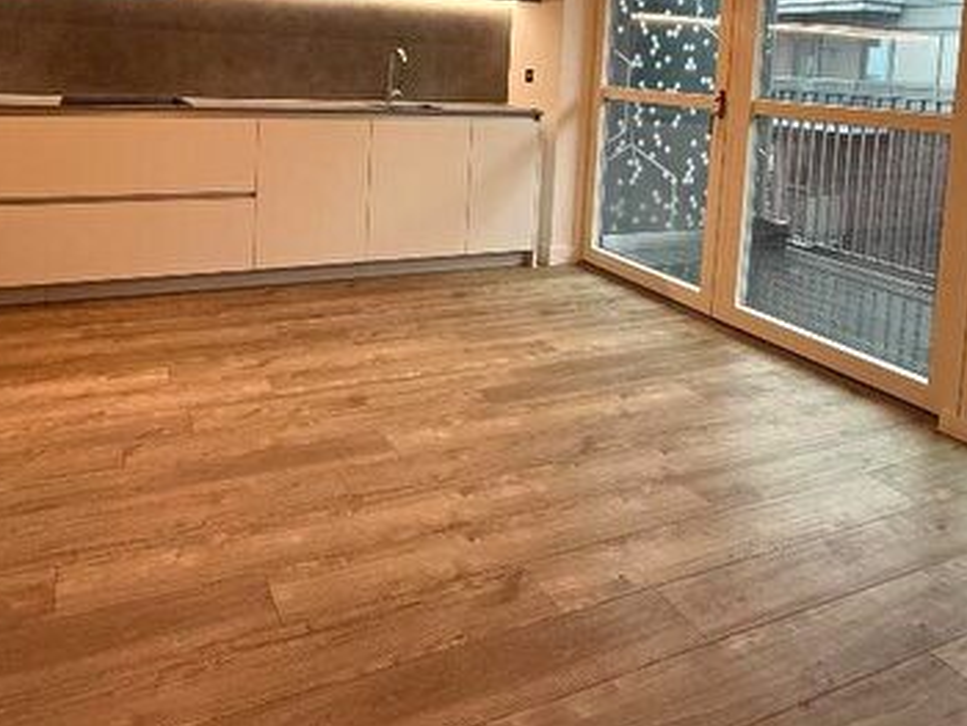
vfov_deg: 46.4
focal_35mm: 28
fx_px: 783
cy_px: 115
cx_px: 437
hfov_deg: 63.3
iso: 200
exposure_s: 1/100
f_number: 2.2
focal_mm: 2.22
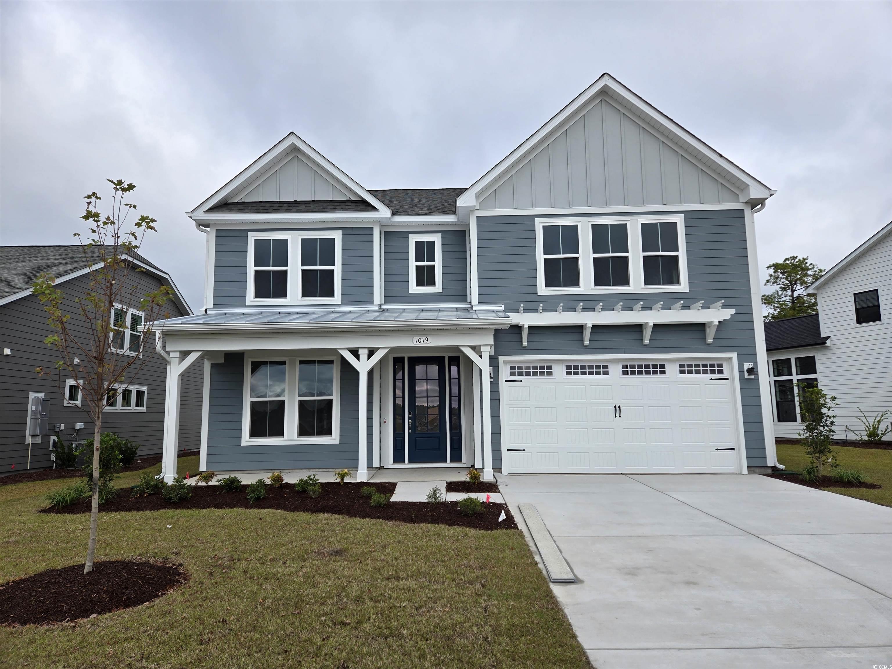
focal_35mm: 23
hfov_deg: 73.9
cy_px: 334
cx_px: 446
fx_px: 593
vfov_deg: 58.9
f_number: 1.8
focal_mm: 5.4
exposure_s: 1/1252
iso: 25
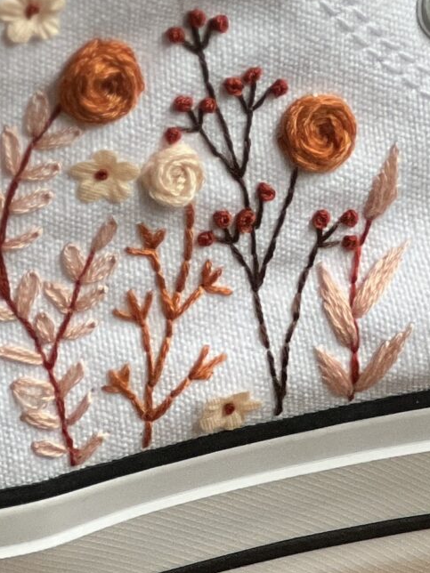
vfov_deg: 6.4
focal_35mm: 306
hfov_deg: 4.8
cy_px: -109
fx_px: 5068
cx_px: 526
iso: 250
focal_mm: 9
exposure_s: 1/121
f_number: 2.8
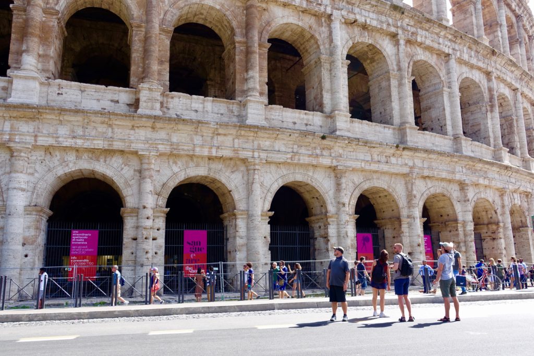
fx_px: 430
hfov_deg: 63.7
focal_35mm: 29
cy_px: 178
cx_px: 267
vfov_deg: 45.0
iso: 125
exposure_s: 1/125
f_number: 5.6
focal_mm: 10.81
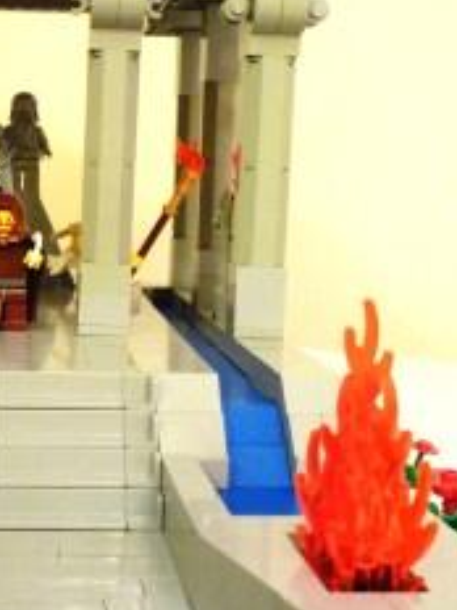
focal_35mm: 58
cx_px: 74
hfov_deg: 24.7
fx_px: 1021
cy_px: 347
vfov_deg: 33.2
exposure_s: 1/13
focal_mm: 5.2
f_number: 3.3
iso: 400
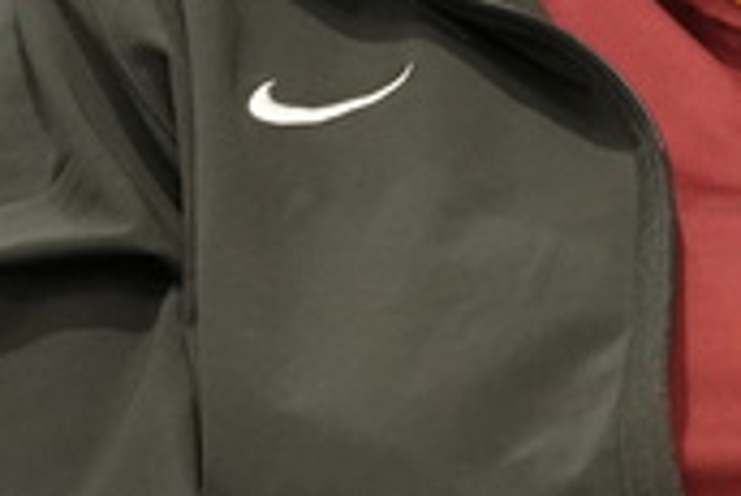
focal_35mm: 1151
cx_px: 599
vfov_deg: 1.2
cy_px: -248
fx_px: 23710
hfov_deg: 1.8
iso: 4000
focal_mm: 193.5
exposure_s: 1/200
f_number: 4
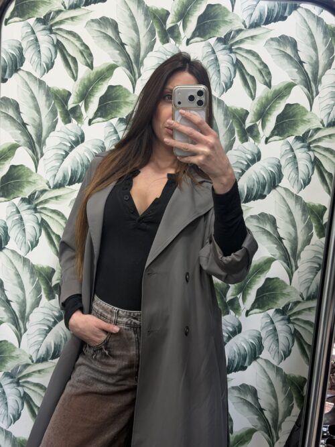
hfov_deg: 30.3
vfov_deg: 39.7
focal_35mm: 48
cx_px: 168
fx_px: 620
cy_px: 224
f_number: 1.78
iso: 100
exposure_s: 1/50
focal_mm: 6.76
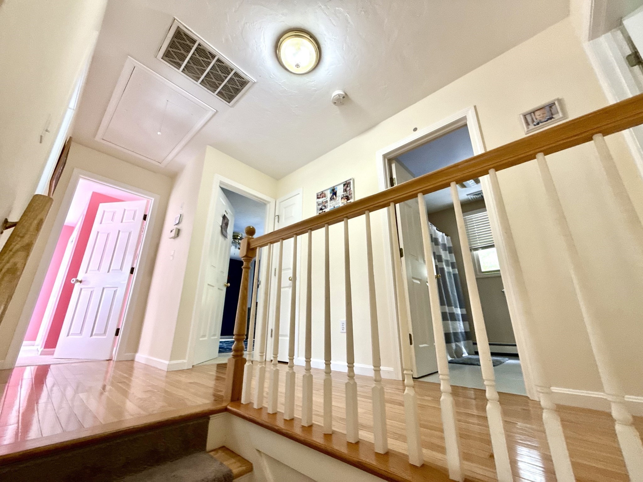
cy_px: 241
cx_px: 322
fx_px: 260
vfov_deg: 85.7
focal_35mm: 14
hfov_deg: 102.1
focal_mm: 2.22
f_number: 2.2
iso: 320
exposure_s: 1/98
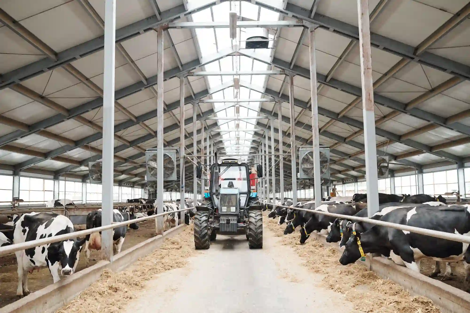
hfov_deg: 54.4
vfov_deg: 37.8
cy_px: 156
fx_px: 457
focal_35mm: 35
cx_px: 235
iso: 640
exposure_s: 1/250
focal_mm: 35
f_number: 3.2
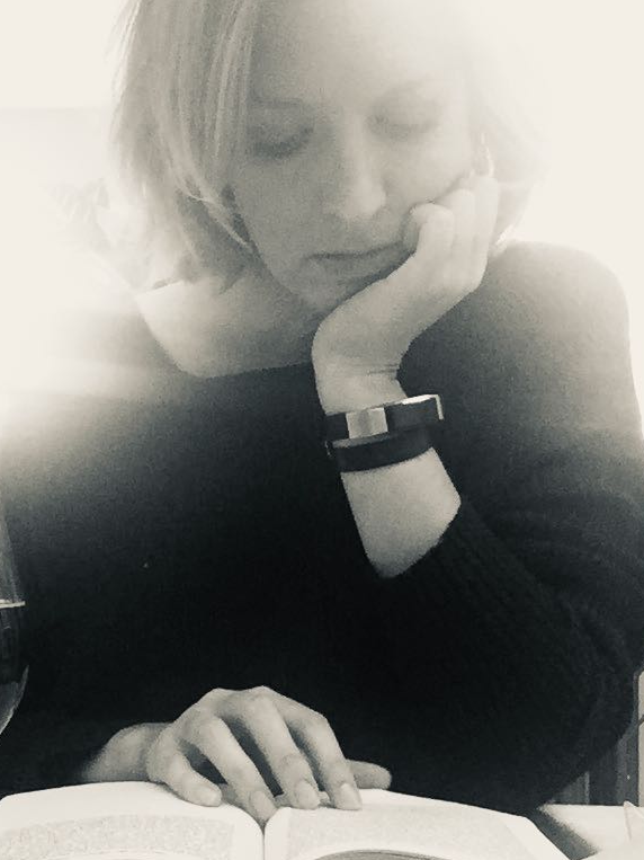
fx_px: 1290
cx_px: 245
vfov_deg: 36.7
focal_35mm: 52
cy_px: 503
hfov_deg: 27.9
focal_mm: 2.65
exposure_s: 1/30
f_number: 2.2
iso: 250
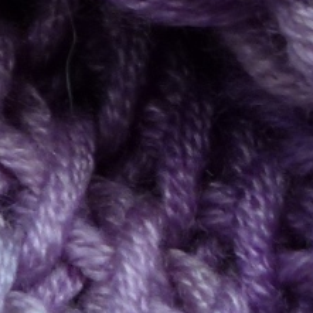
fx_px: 2783
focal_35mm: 272
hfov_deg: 6.4
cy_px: 7
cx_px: 418
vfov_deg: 6.4
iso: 100
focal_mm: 6.2
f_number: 3
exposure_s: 1/100
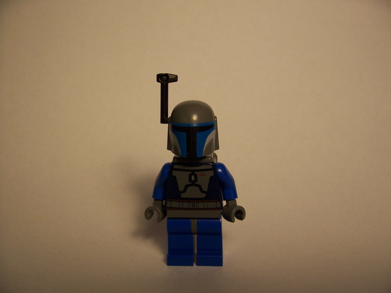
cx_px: 196
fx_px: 384
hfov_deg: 54.0
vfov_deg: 41.8
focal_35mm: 34
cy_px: 146
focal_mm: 5.6
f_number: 2.7
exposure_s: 1/60
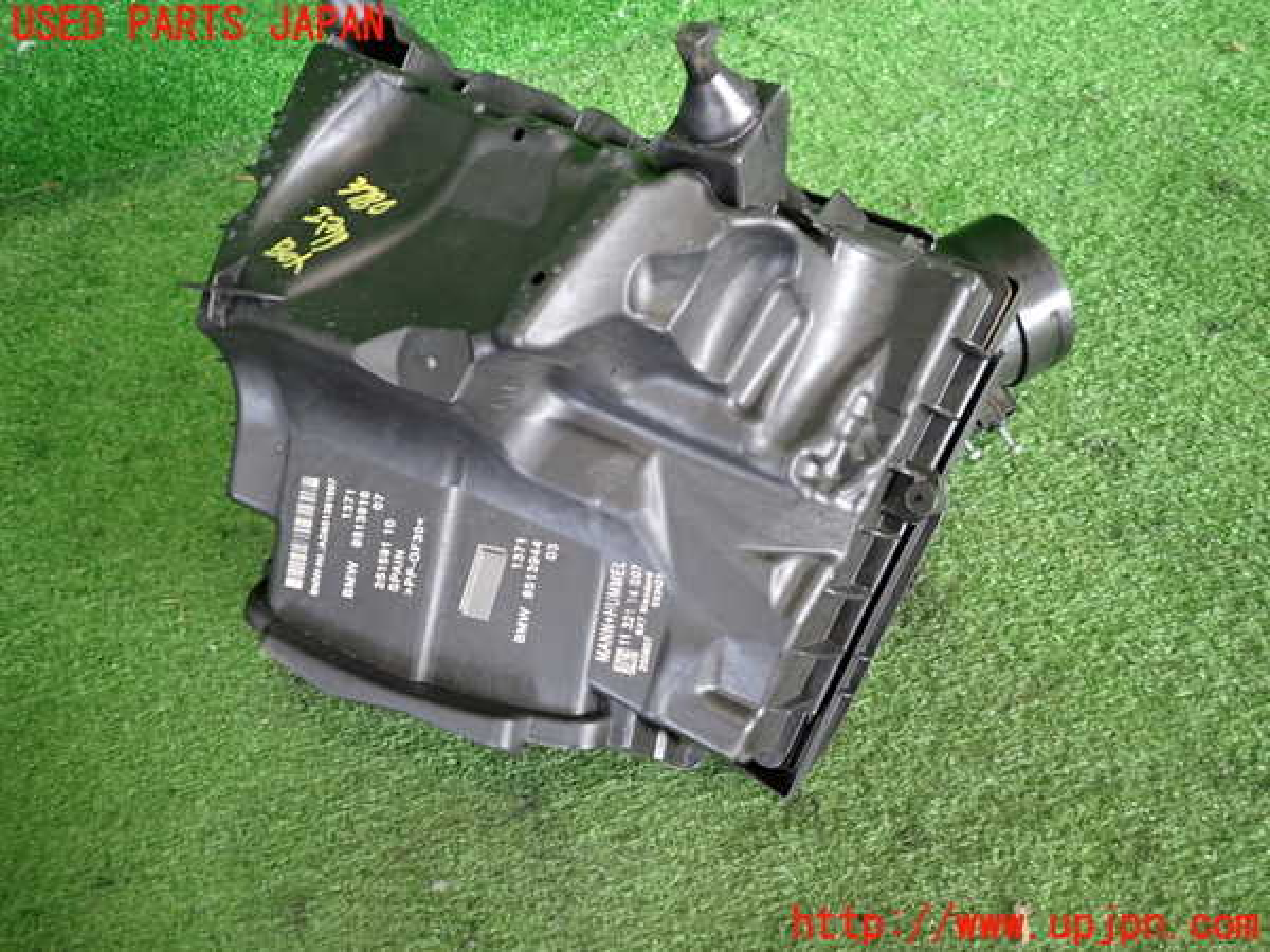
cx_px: 635
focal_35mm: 25
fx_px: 917
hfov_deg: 69.4
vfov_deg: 54.9
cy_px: 476
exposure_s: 1/30
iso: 250
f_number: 2
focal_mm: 4.5
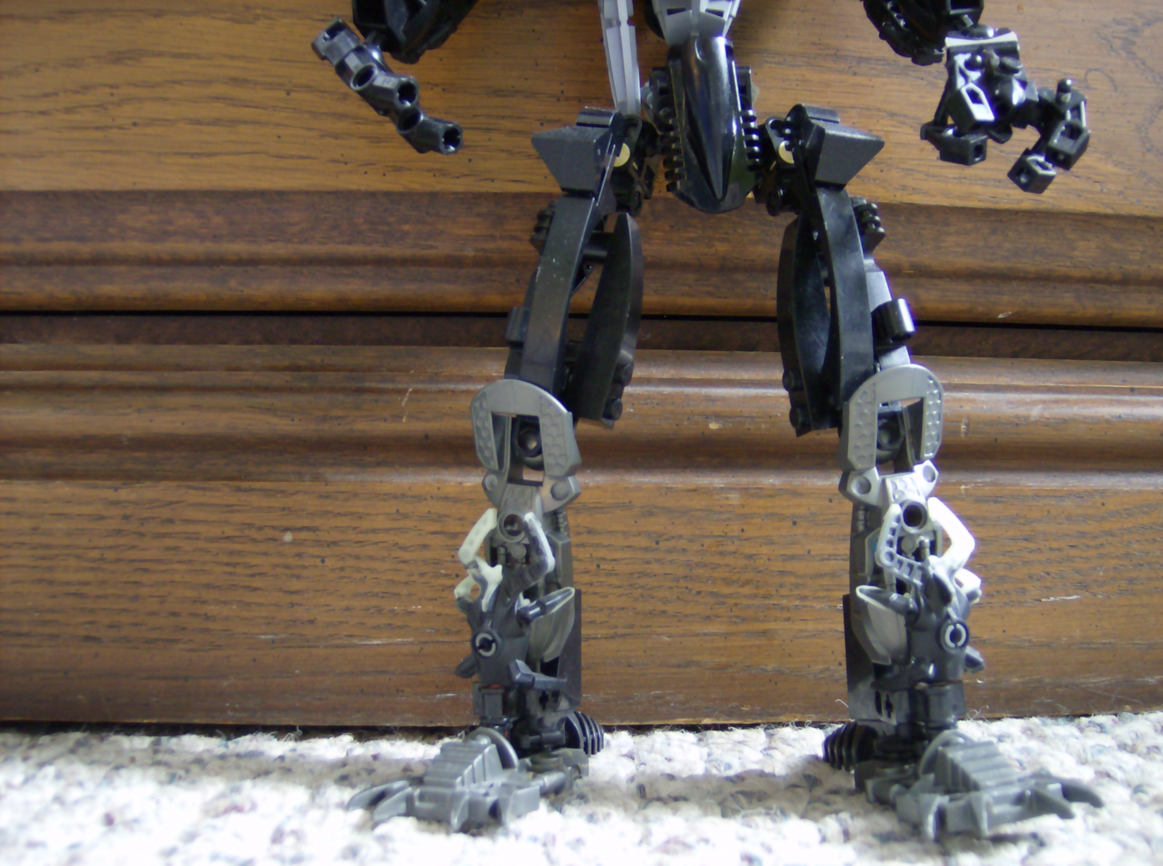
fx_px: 1207
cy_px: 433
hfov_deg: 51.5
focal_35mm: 36
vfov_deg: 39.5
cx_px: 582
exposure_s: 1/1.35
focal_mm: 6
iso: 200
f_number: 2.8
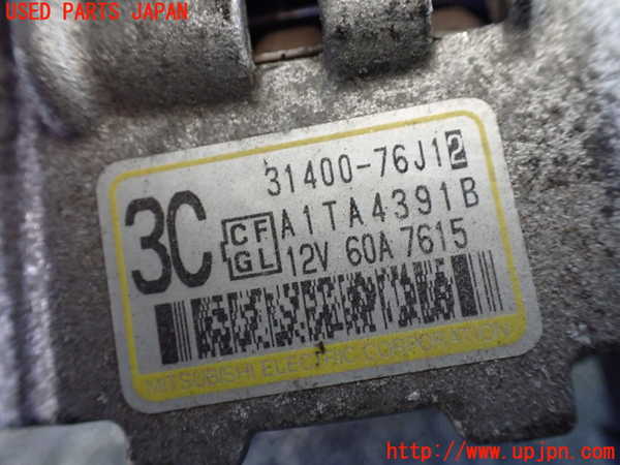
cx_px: 310
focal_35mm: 30
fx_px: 537
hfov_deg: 60.0
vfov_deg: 46.8
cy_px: 232
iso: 800
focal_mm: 5.4
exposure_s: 1/40
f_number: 2.3
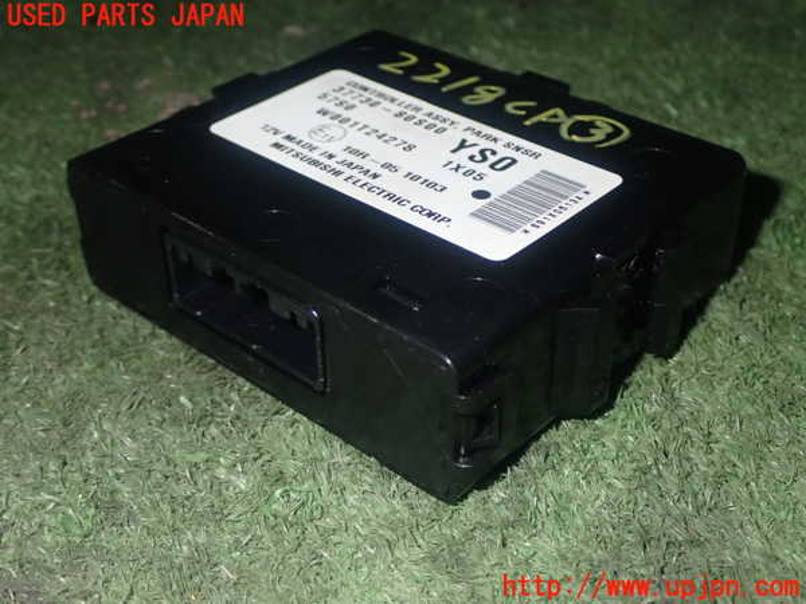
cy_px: 302
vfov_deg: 29.1
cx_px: 403
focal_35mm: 50
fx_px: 1164
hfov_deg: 38.2
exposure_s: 1/50
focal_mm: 9.01
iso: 400
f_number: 9
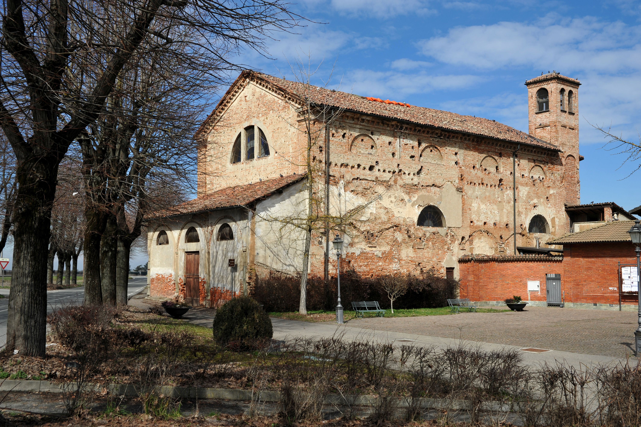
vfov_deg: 33.4
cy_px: 214
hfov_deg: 48.5
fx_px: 712
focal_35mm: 40
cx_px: 320
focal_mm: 40
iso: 200
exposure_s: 1/1000
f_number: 8
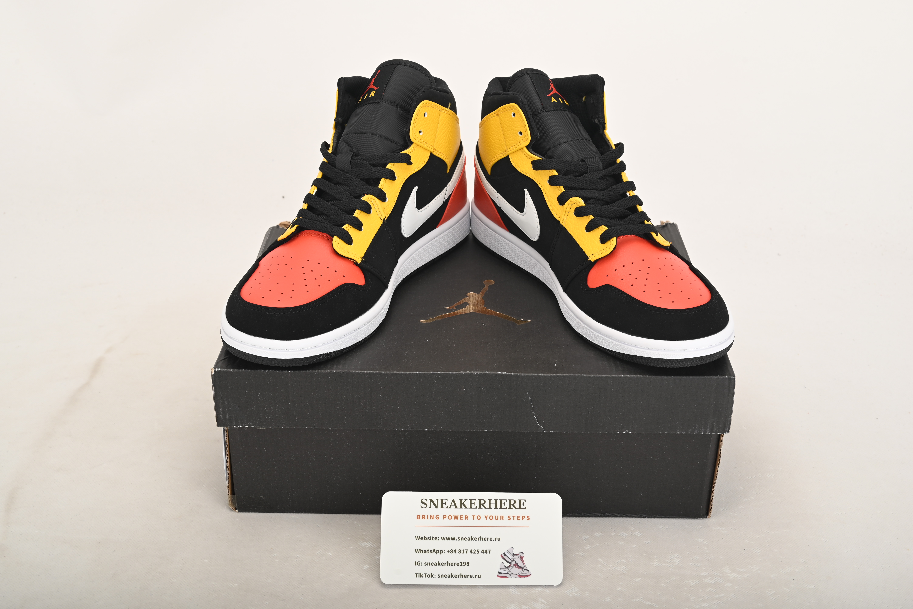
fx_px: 1091
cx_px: 456
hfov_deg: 45.4
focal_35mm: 43
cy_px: 304
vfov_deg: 31.2
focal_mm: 43
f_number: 11
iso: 100
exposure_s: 1/200
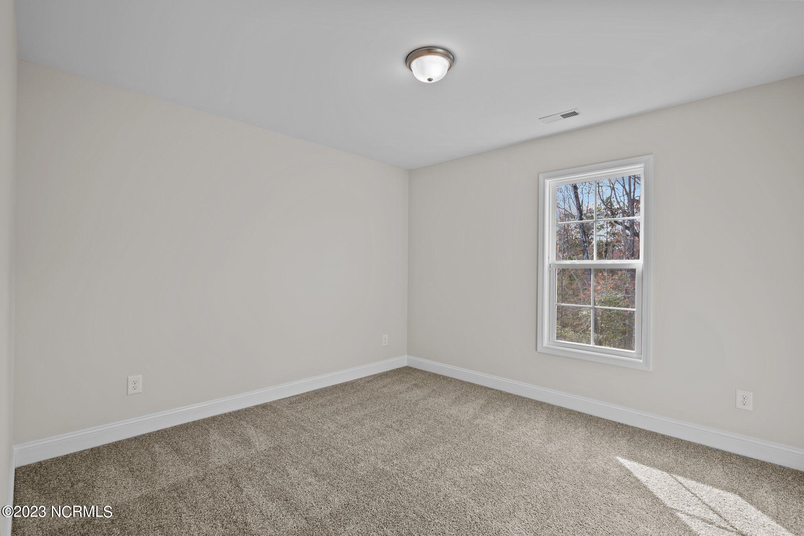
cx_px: 402
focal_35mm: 16
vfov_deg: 73.7
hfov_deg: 96.7
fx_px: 357
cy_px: 268
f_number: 4
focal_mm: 16
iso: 200
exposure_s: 1/15
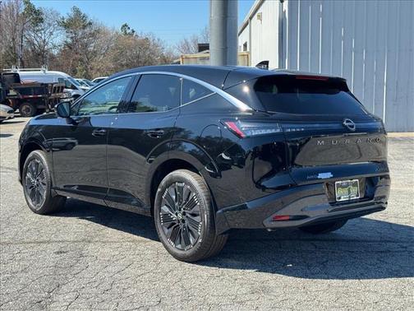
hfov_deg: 39.7
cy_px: 156
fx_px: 574
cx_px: 207
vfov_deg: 30.3
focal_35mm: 48
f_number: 1.78
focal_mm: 6.76
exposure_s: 1/1490
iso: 64
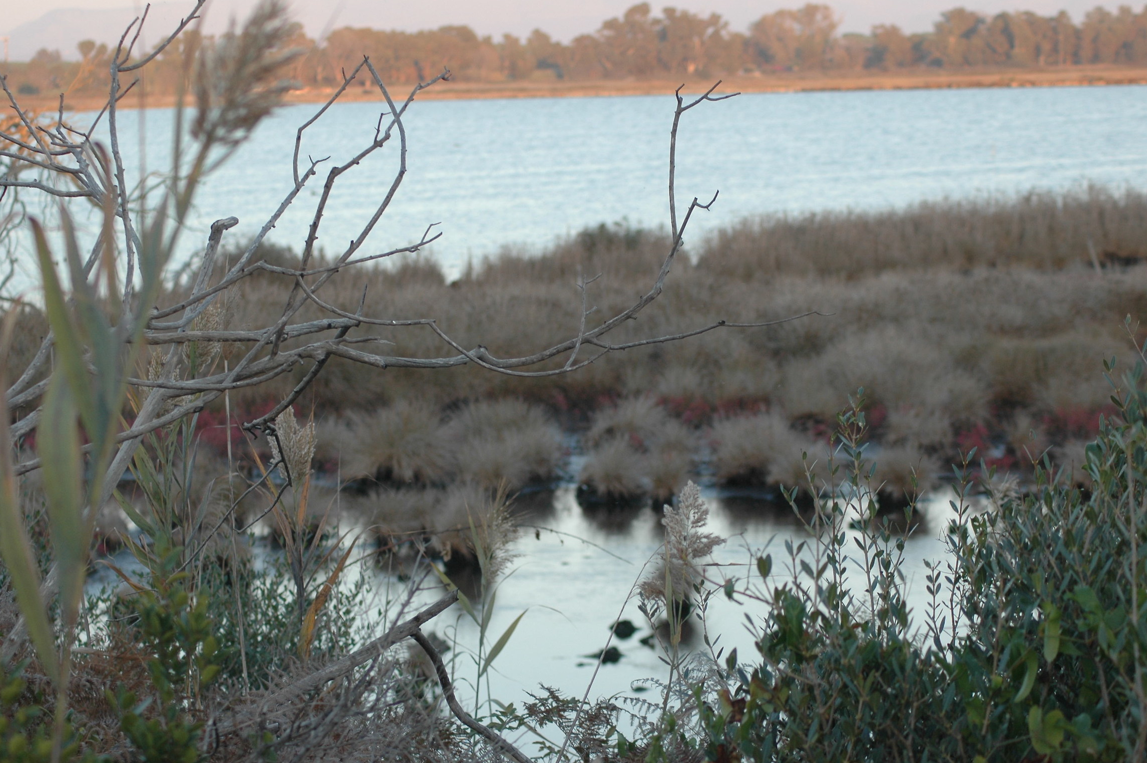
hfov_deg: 18.6
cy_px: 389
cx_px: 553
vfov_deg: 12.4
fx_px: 3501
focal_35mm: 110
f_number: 5
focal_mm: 70
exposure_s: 1/100
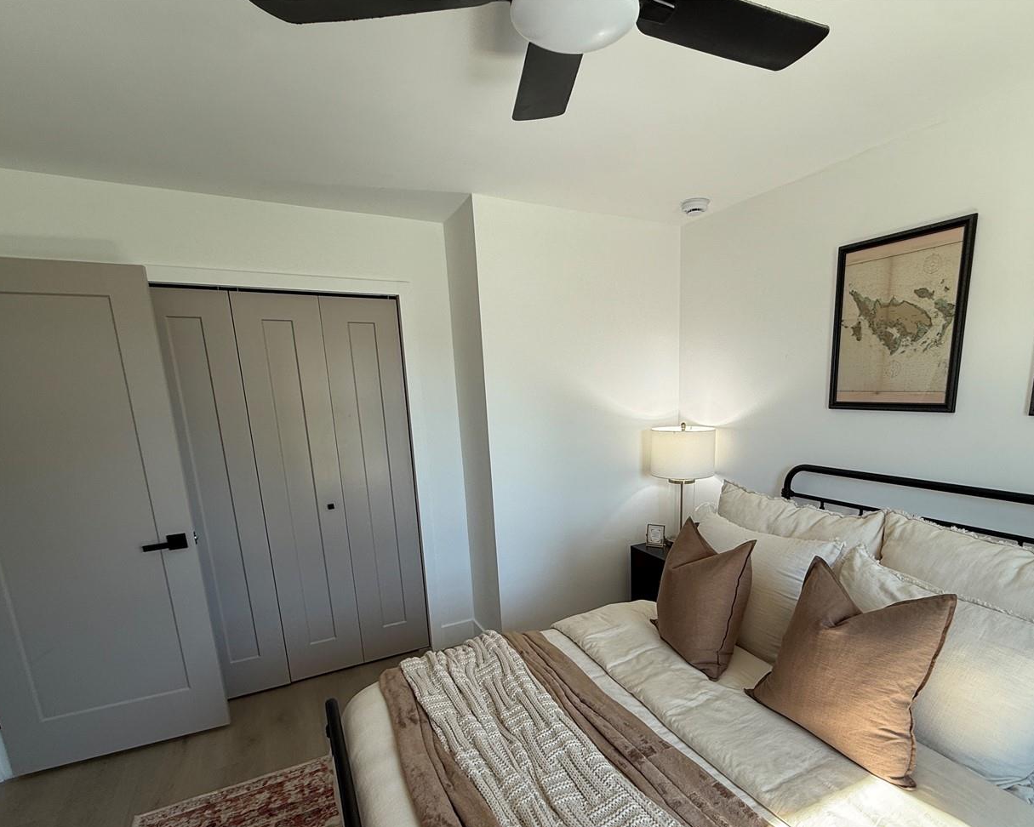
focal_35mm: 18
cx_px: 591
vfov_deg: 72.8
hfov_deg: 85.8
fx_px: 551
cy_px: 505
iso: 50
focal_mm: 2.22
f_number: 2.2
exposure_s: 1/120
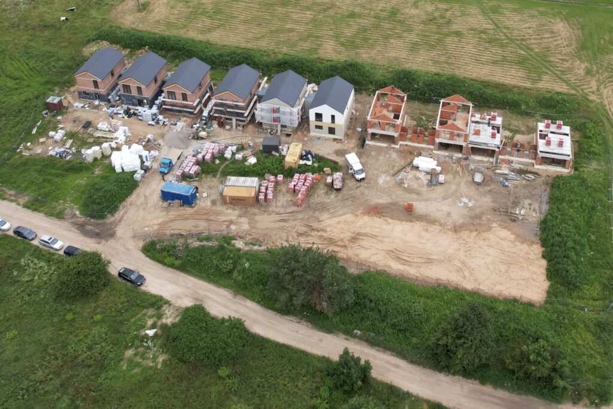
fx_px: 375
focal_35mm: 22
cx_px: 306
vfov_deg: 57.2
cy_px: 204
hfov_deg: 78.6
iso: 100
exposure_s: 1/725
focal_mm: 8.38
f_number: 2.8
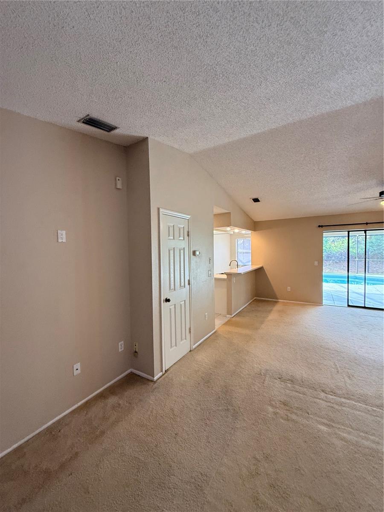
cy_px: 256
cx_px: 192
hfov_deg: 85.7
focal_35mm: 14
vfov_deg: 102.1
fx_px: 207
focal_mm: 2.22
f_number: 2.2
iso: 250
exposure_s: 1/120
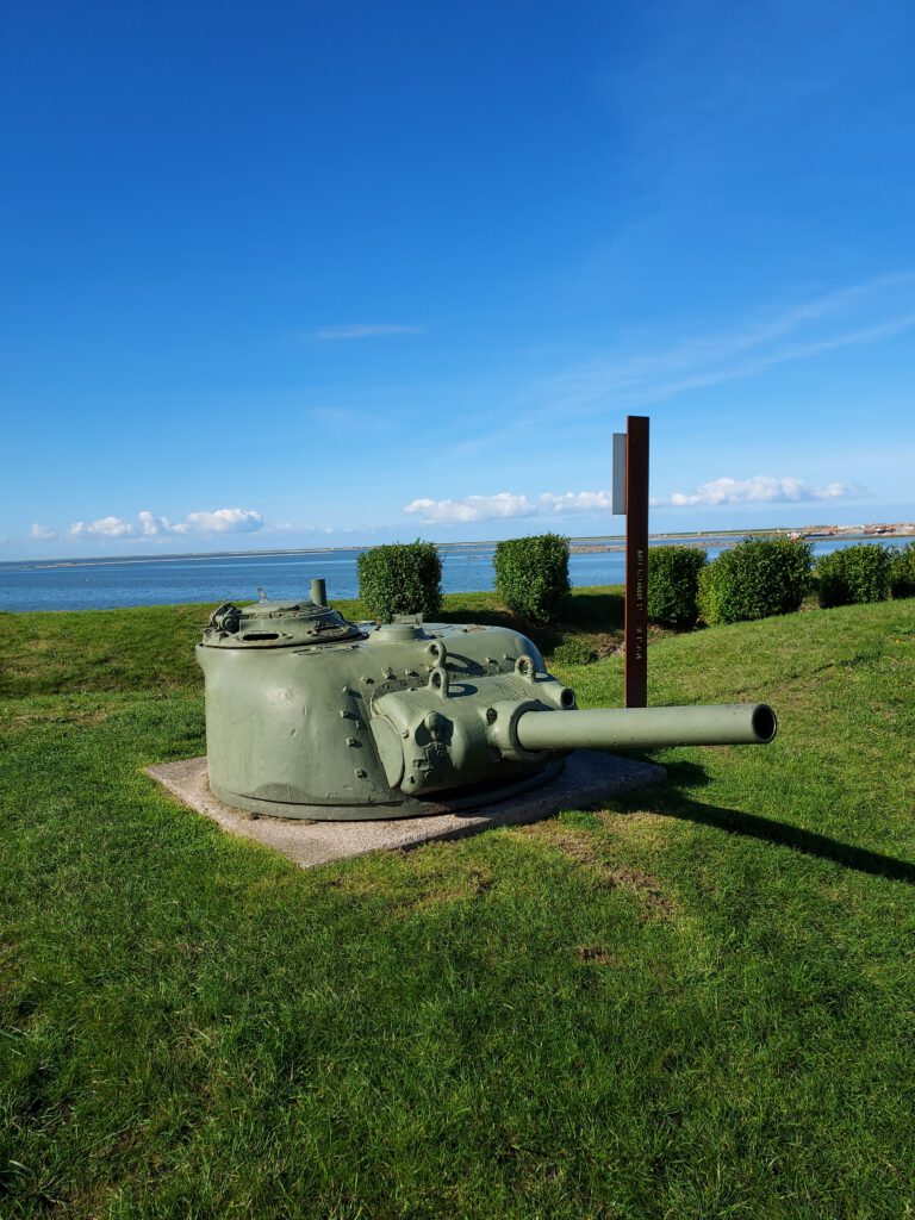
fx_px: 846
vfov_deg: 71.6
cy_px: 610
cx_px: 458
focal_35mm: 24
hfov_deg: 56.8
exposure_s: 1/1275
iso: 40
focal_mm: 4.6
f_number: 1.8
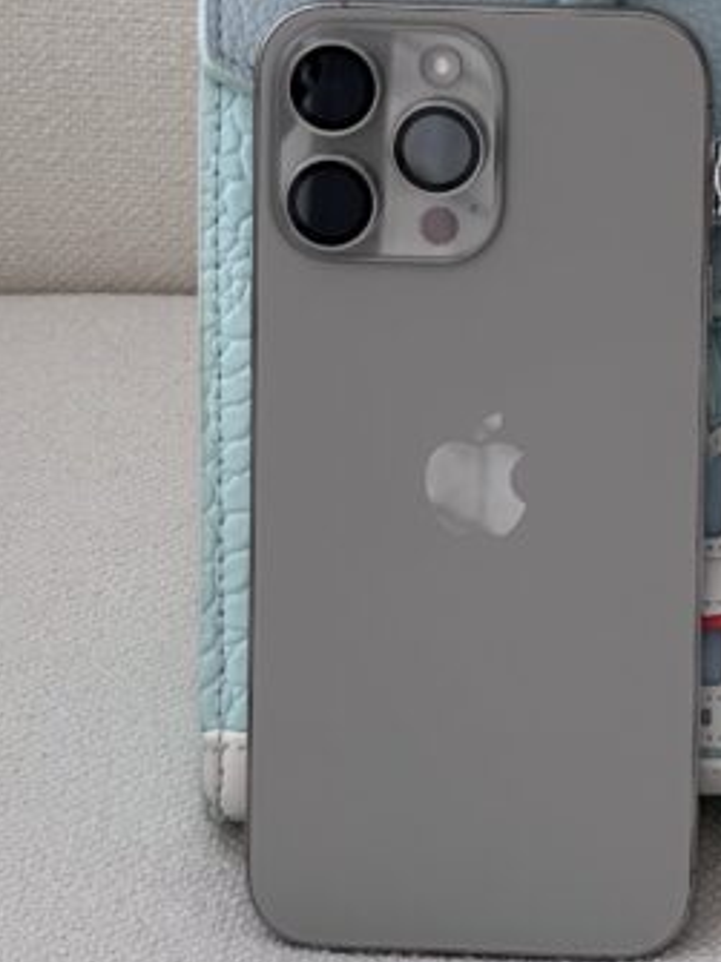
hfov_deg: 8.0
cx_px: 747
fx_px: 5113
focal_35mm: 184
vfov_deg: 10.7
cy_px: 89
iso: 64
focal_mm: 9
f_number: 2.8
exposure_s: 1/99
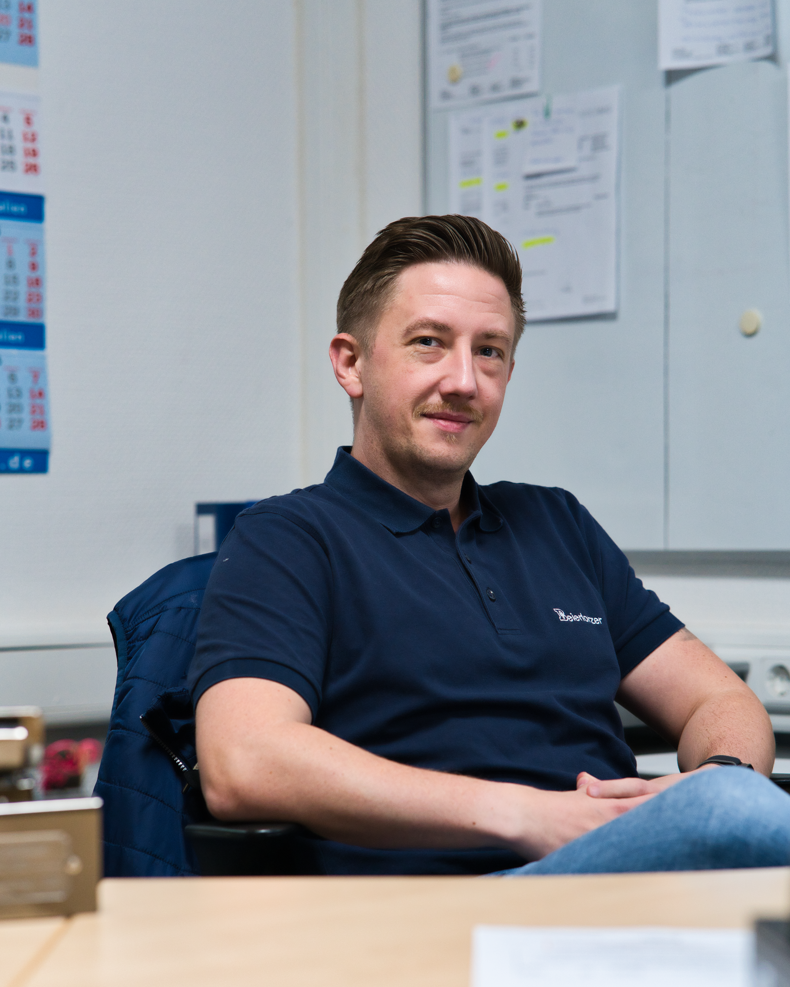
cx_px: 396
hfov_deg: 16.0
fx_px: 2806
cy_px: 536
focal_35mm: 96
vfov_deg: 20.0
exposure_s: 1/100
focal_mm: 85
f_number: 3.5
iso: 1600
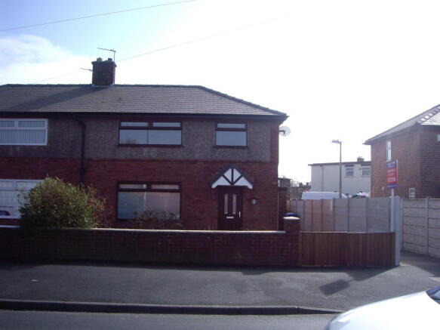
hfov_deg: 49.0
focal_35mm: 38
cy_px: 165
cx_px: 220
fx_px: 483
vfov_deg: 37.7
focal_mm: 6.2
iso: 100
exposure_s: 1/500
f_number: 4.3
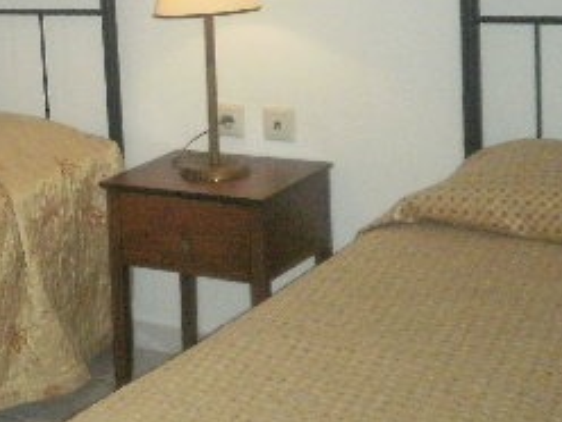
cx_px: -199
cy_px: 59
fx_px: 1364
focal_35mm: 84
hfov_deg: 20.9
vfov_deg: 17.4
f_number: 2.6
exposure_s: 1/250
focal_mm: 4.65
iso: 400
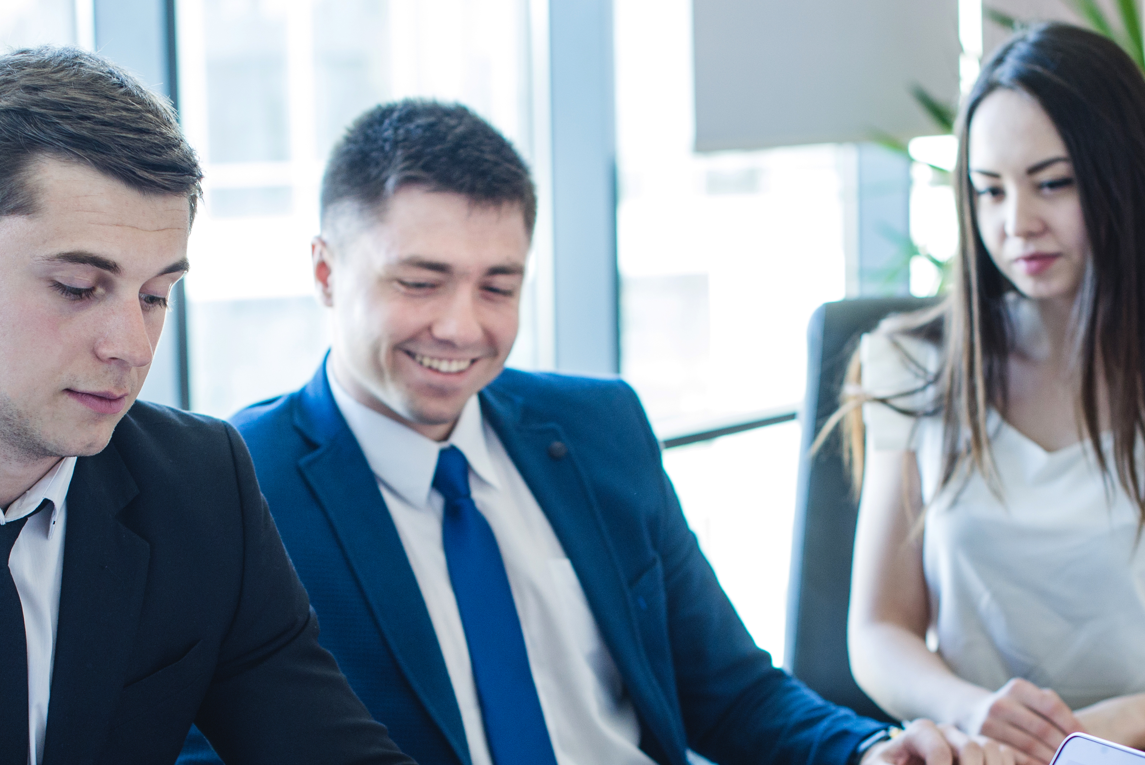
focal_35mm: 94
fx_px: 2991
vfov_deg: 14.4
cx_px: 510
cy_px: 698
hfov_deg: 21.7
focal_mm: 50
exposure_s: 1/100
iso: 500
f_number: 3.2
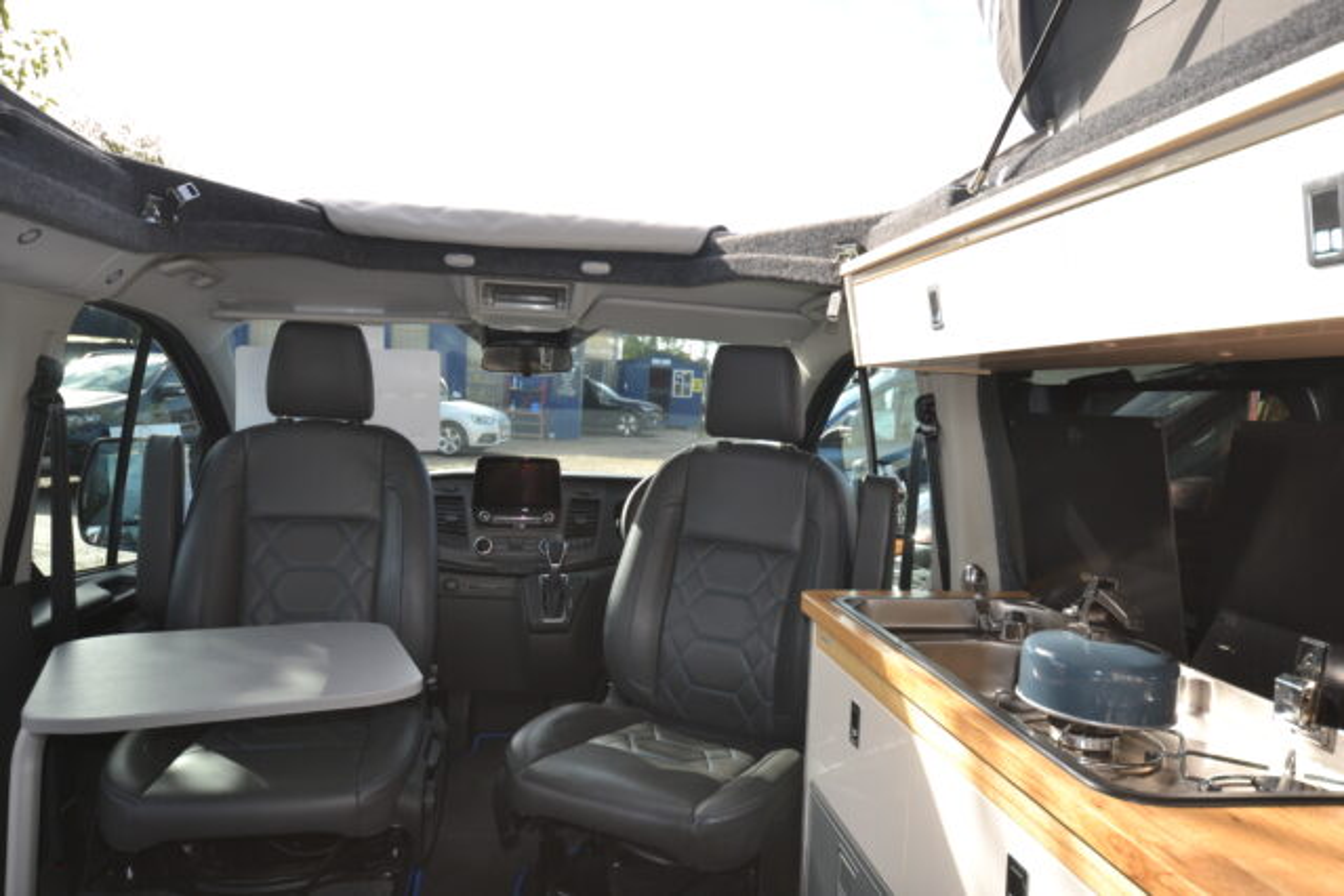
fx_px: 952
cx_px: 672
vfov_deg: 50.4
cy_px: 448
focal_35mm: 26
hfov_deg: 70.4
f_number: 5.3
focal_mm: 17
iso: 110
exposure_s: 1/125
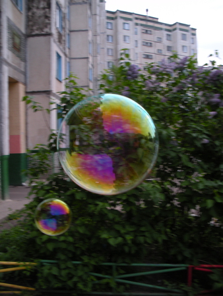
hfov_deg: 39.7
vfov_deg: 51.3
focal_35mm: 36
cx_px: 112
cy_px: 148
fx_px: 309
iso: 64
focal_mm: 6.3
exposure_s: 1/74.5
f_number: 3.5
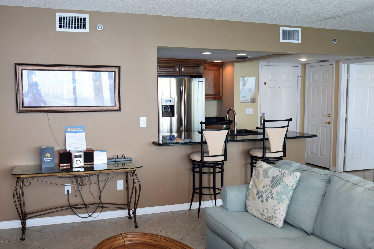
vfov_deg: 36.9
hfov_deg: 53.1
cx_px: 187
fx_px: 374
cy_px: 124
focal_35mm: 36
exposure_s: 1/90
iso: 400
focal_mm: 24
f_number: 4.8
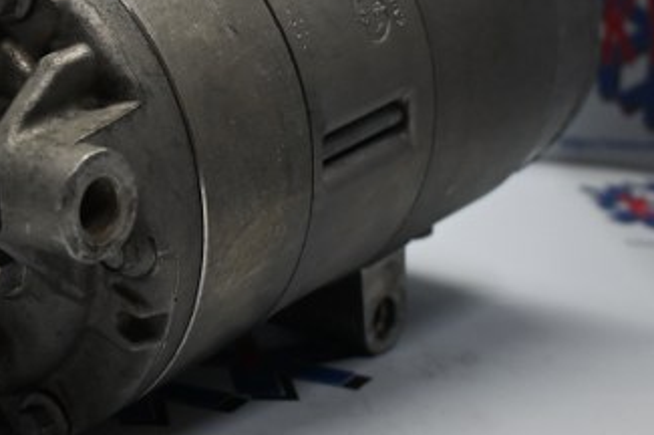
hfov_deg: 19.9
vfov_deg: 13.3
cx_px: 139
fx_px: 1844
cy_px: 21
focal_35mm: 102
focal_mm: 27.5
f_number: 4.5
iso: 720
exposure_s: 1/125
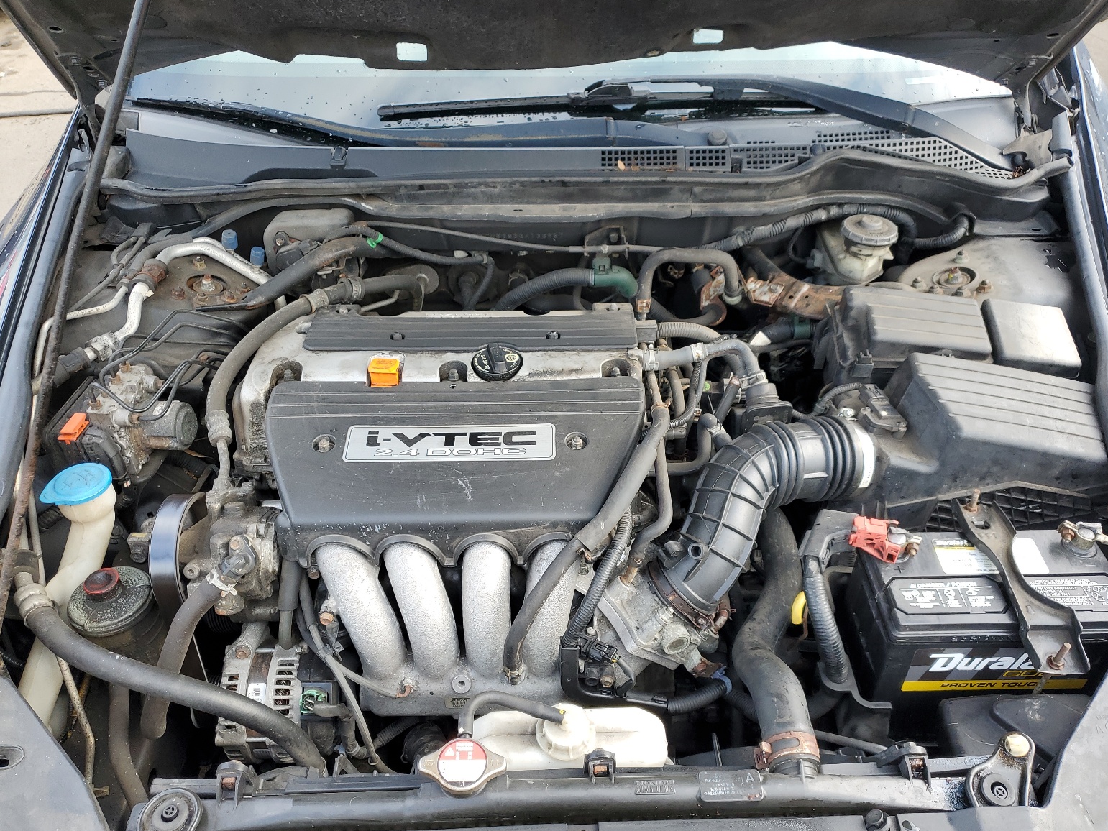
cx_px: 552
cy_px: 410
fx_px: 864
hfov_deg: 65.3
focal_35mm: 27
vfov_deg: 51.4
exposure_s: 1/256
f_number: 1.5
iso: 50
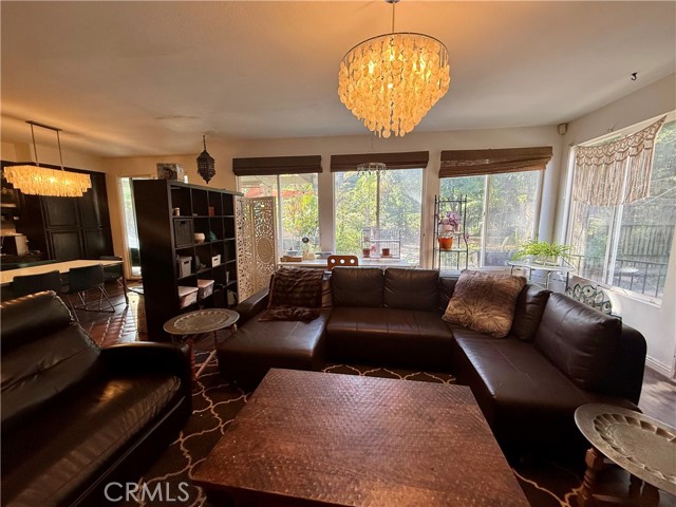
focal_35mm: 14
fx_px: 273
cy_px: 254
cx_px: 338
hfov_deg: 102.1
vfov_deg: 85.7
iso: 160
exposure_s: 1/120
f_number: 2.2
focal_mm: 2.22
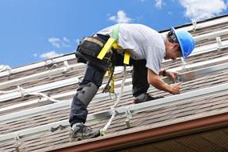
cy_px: 66
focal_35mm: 238
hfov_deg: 8.6
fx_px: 1507
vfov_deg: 5.8
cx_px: 155
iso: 200
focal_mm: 160
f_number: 8
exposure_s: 1/125
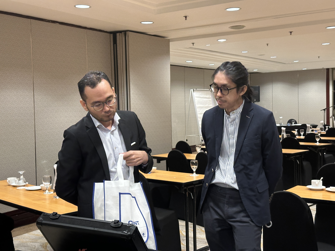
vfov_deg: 30.3
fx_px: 465
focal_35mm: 48
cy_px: 126
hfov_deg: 39.7
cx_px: 168
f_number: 1.78
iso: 320
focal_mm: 6.86
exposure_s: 1/33
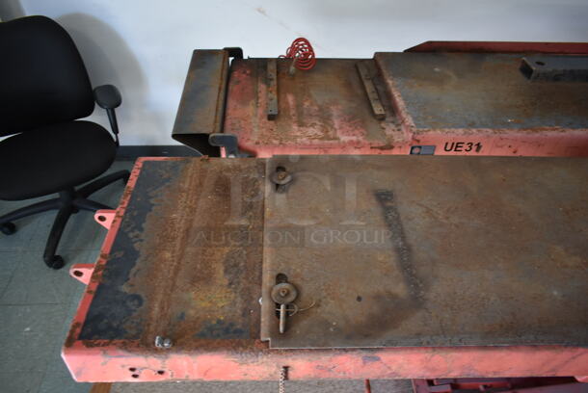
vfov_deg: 48.0
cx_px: 294
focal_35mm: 27
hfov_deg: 67.3
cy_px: 196
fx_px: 441
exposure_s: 1/30
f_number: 3.5
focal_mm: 18
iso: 900
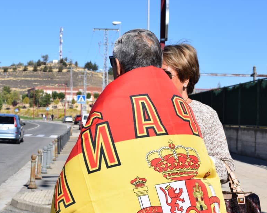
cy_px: 135
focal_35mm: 87
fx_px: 687
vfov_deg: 17.6
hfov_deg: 21.9
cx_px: 81
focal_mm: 40
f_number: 10
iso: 200
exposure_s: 1/400
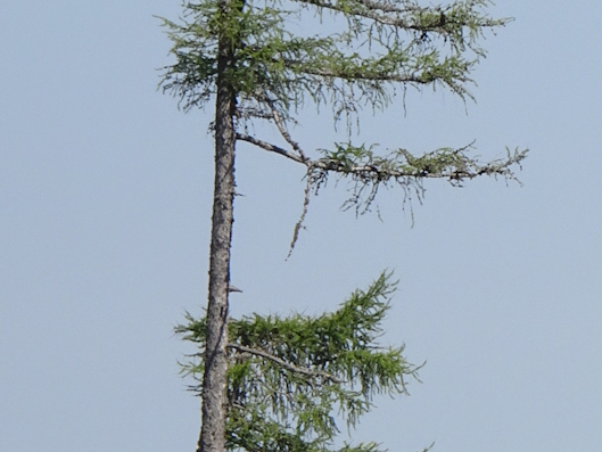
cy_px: 418
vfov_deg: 2.7
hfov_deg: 3.6
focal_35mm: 544
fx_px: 9463
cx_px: 881
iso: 80
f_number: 5.6
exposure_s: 1/400
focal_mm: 25.66
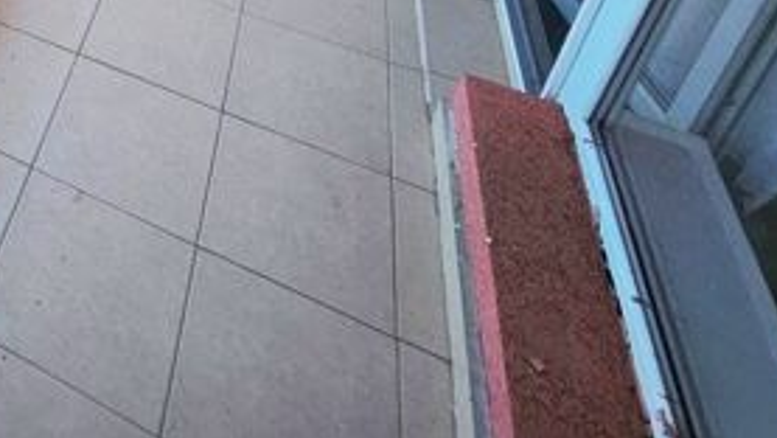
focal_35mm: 36
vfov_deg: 23.0
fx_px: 742
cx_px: -83
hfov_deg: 42.8
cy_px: -295
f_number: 2.2
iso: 32
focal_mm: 1.7
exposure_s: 1/728
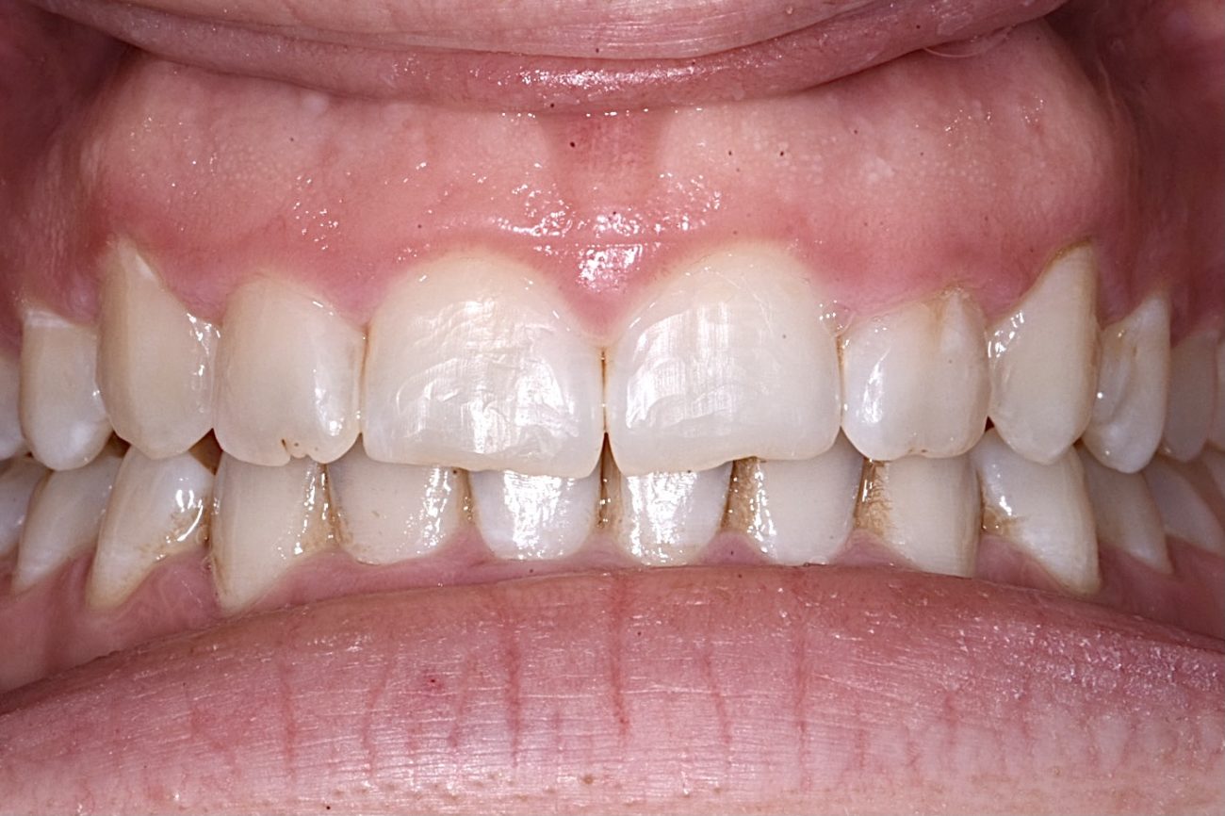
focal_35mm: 128
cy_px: 408
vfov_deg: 10.7
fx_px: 4337
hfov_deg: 16.1
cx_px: 612
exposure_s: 1/60
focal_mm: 85
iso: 200
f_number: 36
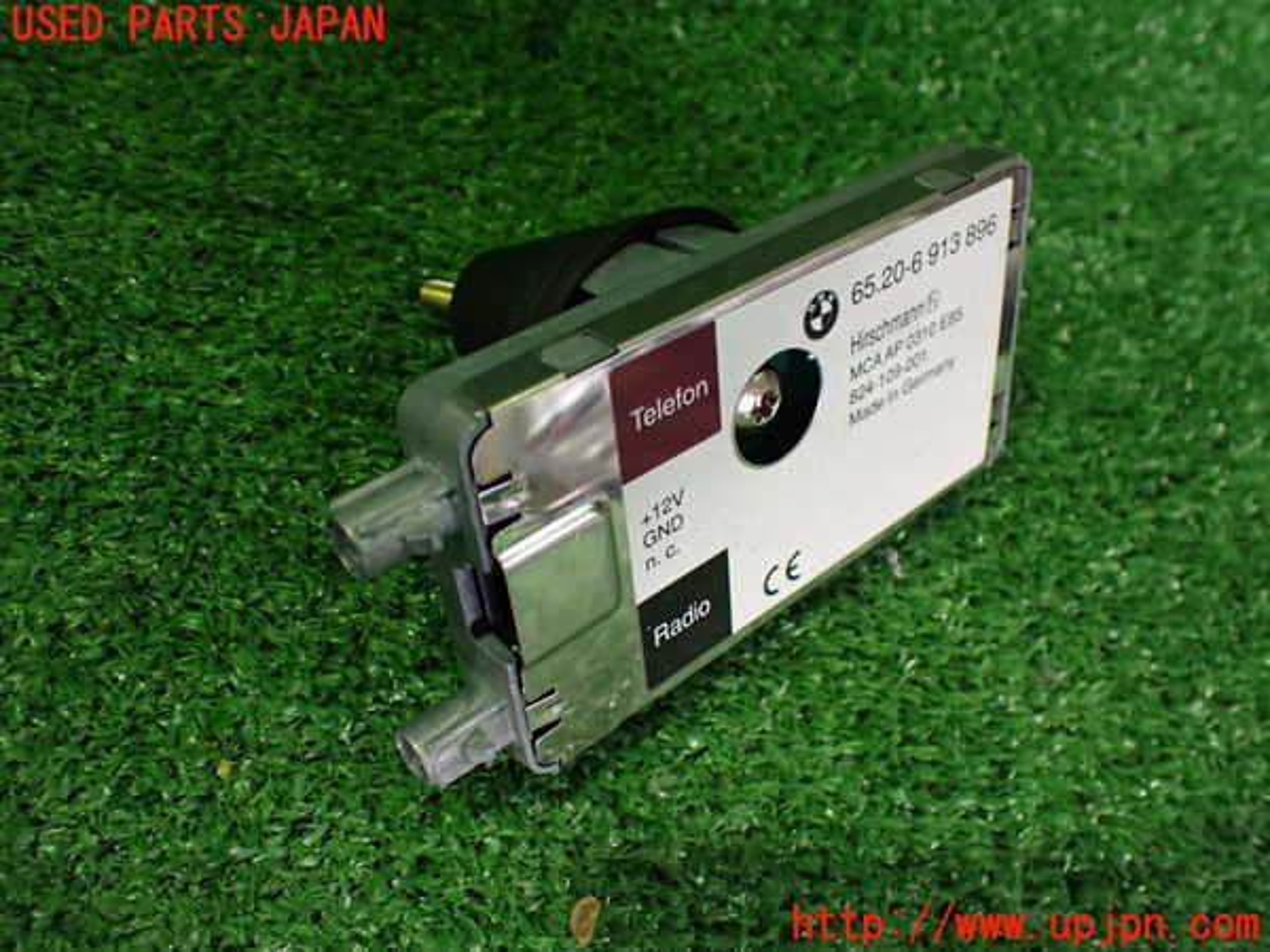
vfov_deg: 46.8
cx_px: 635
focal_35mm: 30
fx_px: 1101
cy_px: 476
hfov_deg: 60.0
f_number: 2.3
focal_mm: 5.4
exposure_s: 1/80
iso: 800
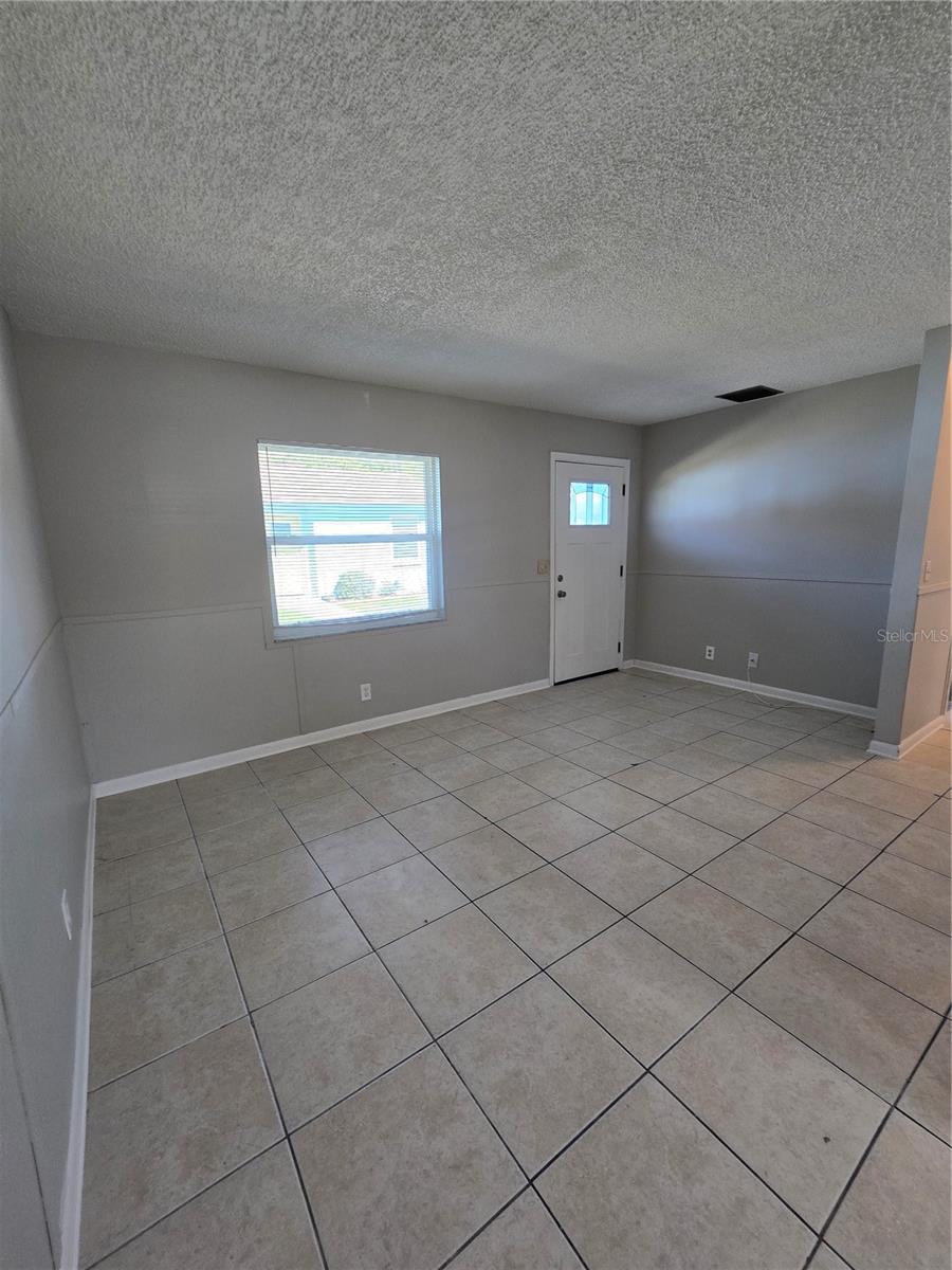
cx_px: 476
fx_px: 477
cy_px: 635
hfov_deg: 89.9
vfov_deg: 106.2
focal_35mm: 13
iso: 80
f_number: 2.2
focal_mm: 2.2
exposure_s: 1/60
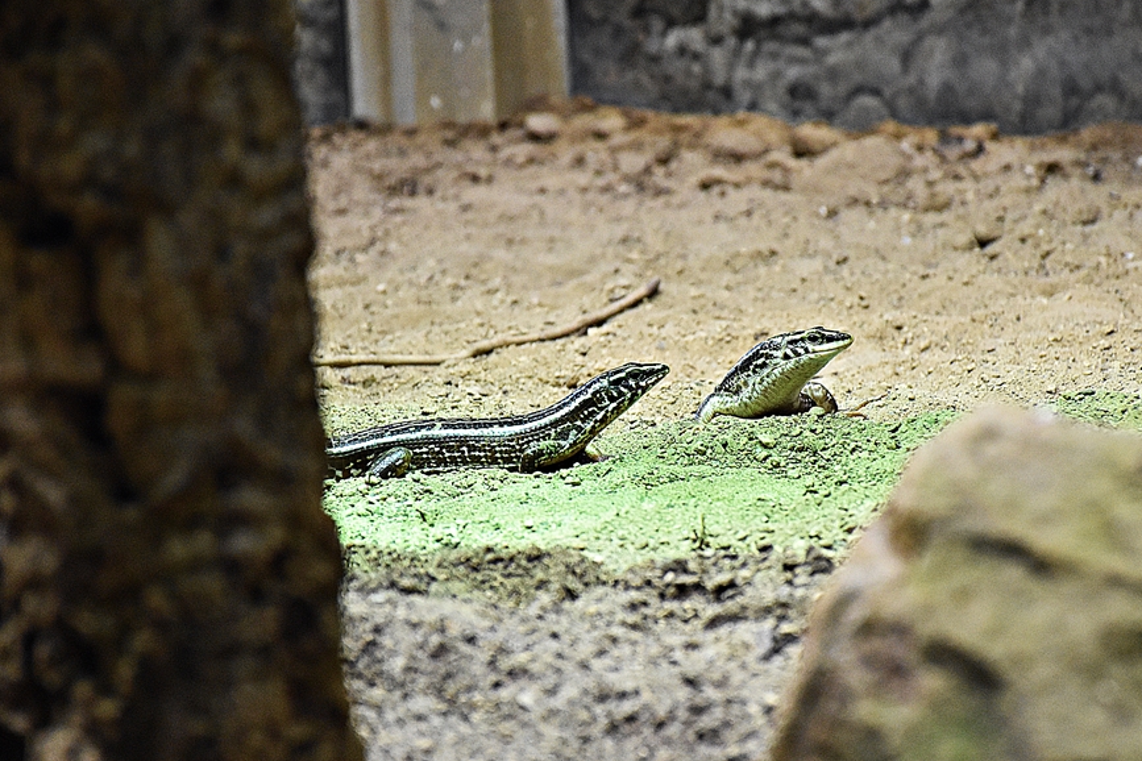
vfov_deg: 5.5
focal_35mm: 248
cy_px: 388
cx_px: 627
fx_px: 7866
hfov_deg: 8.3
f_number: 5.6
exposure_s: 1/500
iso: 2800
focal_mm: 140
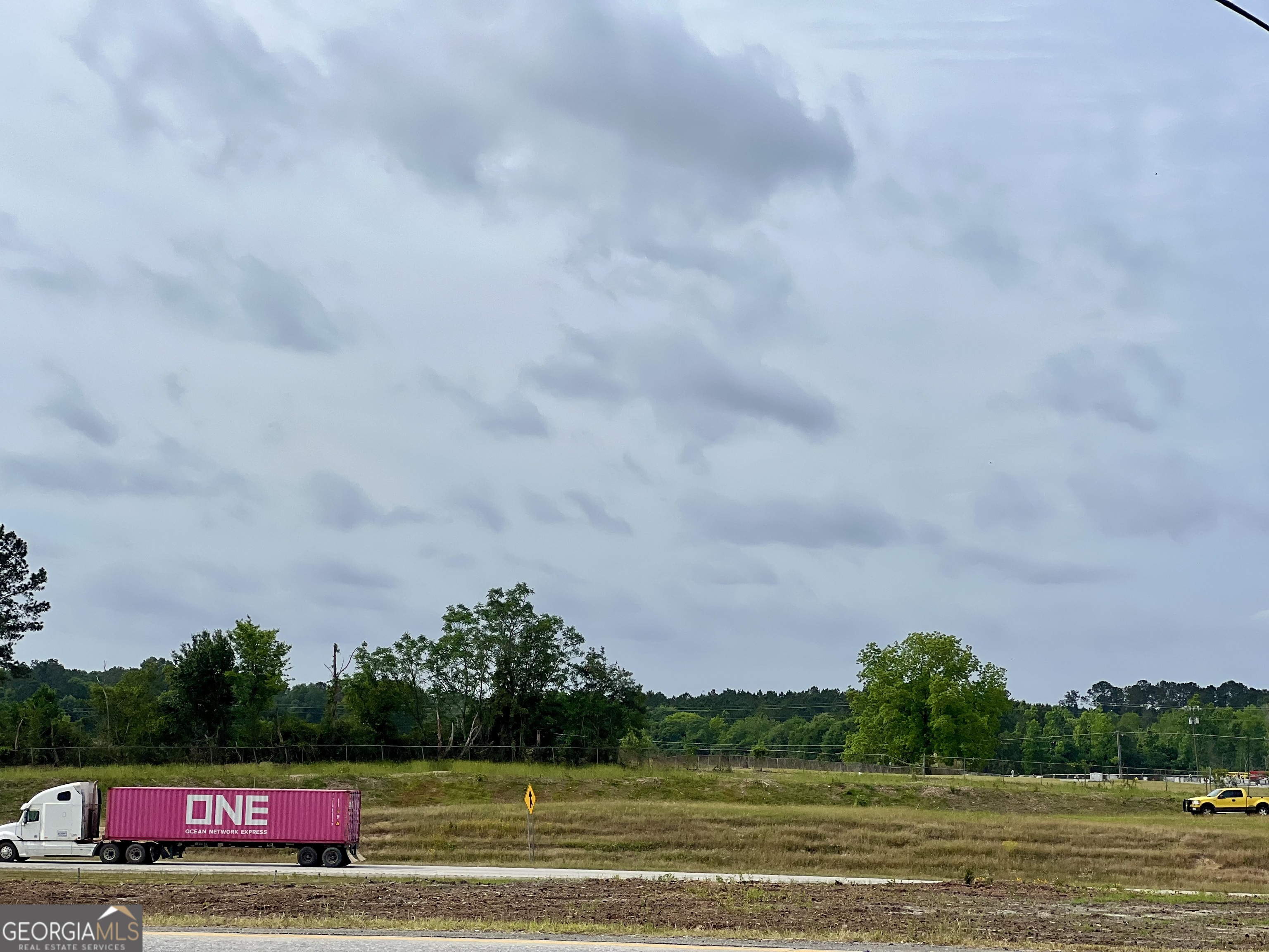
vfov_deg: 19.1
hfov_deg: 25.3
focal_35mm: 77
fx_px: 2823
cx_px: 634
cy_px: 476
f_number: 2.8
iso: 32
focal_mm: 9
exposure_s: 1/1410
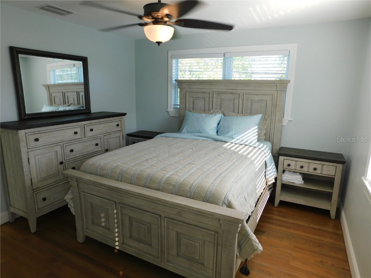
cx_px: 186
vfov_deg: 58.9
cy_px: 139
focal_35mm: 23
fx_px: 247
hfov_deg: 73.9
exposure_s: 1/80
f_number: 3
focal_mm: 4
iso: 125
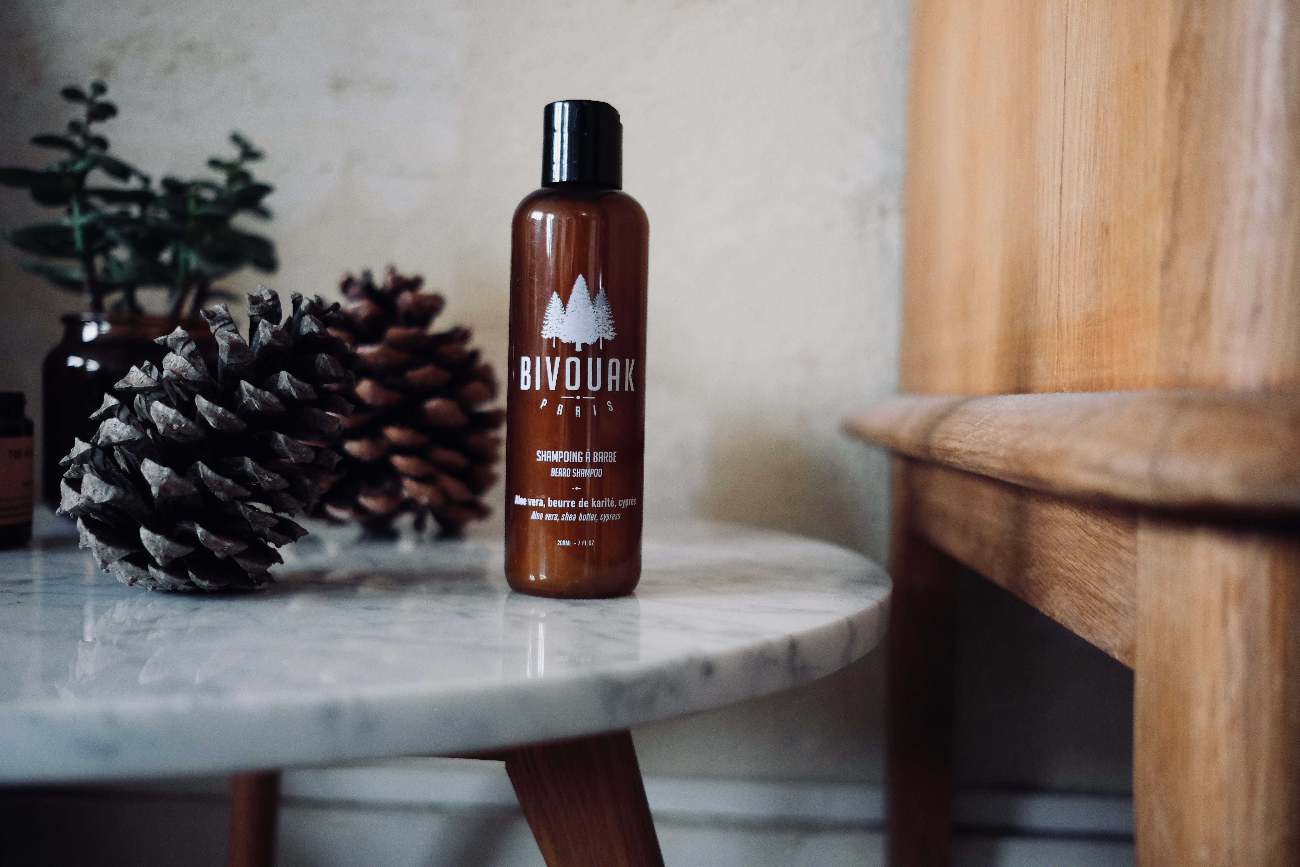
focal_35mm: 35
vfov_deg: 37.9
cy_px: 434
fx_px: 1264
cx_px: 650
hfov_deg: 54.4
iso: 2000
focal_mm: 23
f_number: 2
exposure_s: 1/125
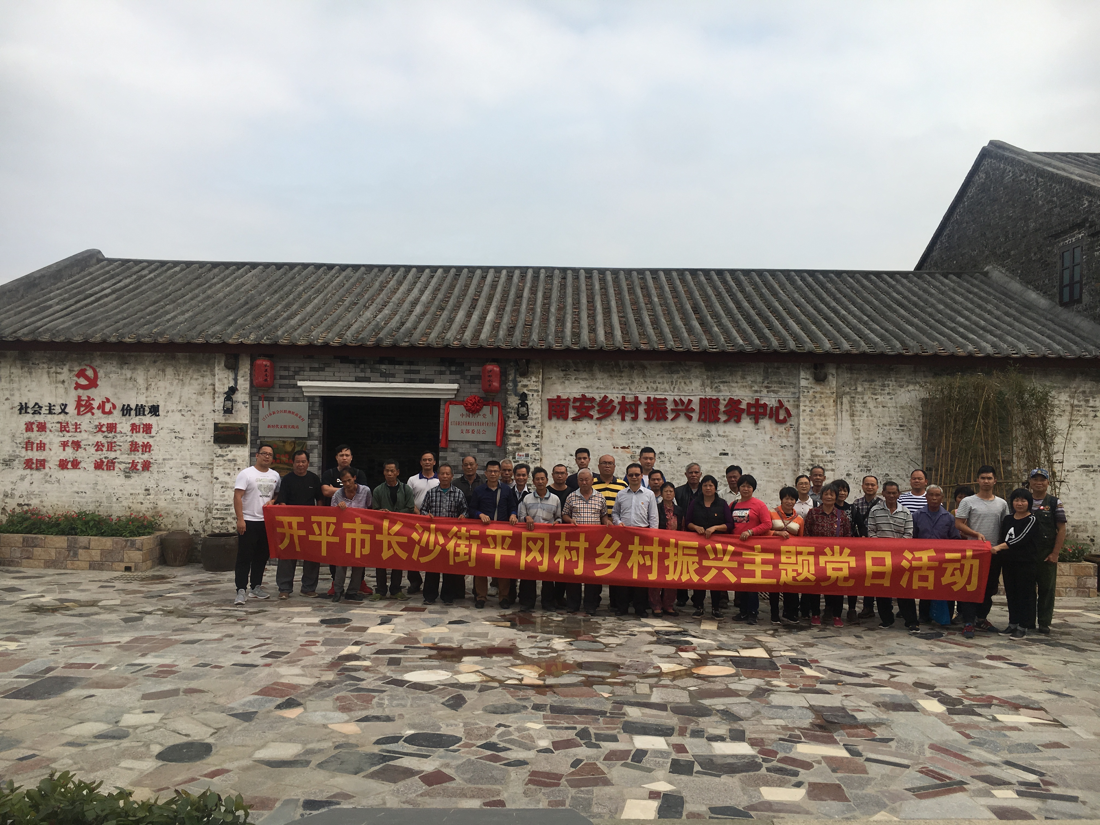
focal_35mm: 29
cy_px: 412
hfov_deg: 61.7
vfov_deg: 48.2
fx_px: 922
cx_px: 550
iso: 25
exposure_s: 1/2079
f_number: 2.2
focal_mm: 4.15
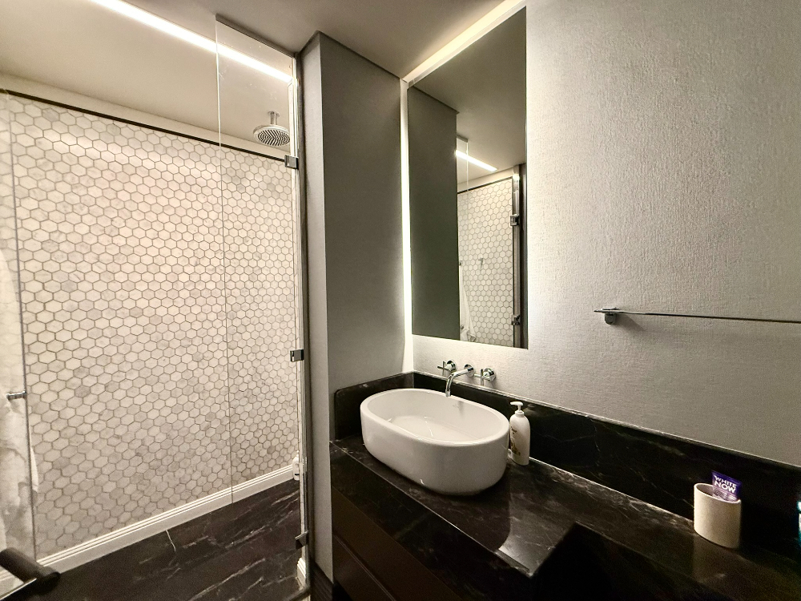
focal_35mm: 14
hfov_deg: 102.1
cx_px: 400
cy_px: 300
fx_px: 324
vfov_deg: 85.7
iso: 400
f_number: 2.2
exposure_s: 1/50
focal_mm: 2.22
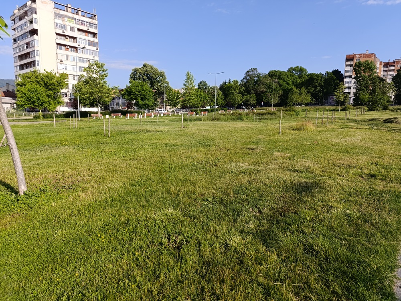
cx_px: 200
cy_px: 150
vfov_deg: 59.0
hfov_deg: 73.9
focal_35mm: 23
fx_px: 267
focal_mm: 6.14
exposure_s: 1/613
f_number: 1.6
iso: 50
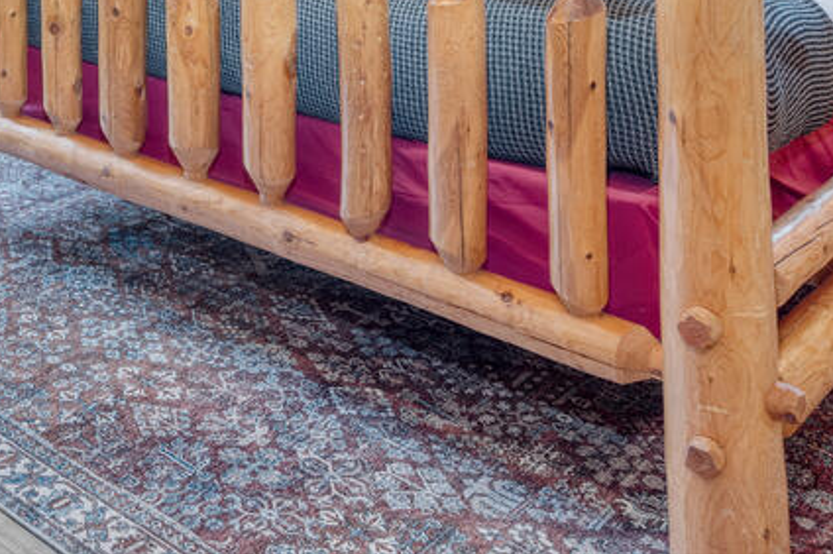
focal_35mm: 51
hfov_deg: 36.9
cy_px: -230
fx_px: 1179
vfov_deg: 22.6
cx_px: 114
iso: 200
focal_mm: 18
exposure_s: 1/15
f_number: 8
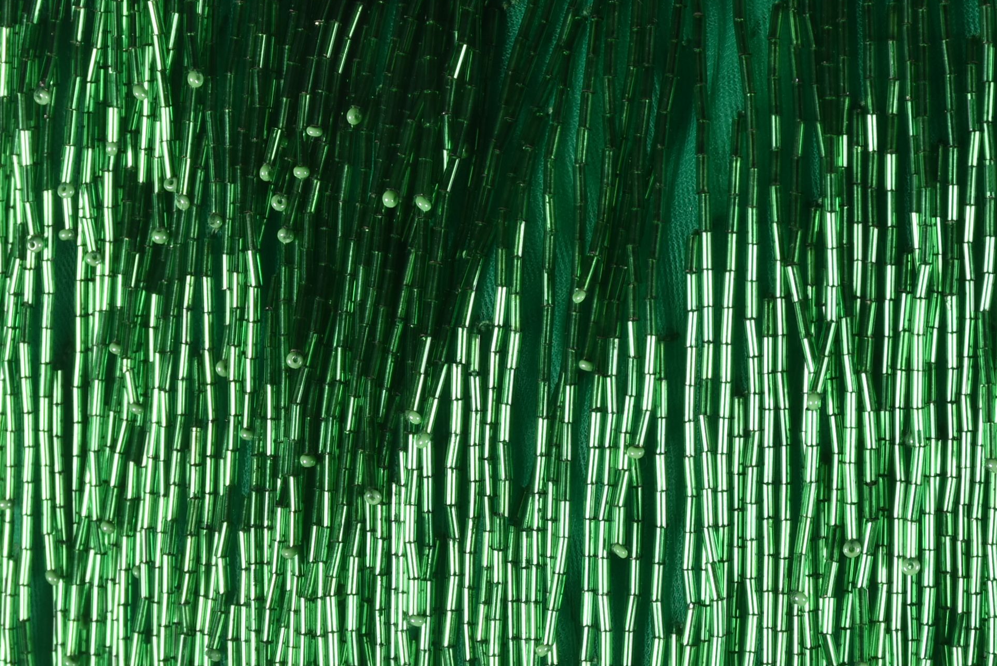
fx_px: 5849
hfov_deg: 9.7
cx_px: 544
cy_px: 197
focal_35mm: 211
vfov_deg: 6.5
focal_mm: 90
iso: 320
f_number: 16
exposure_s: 1/125
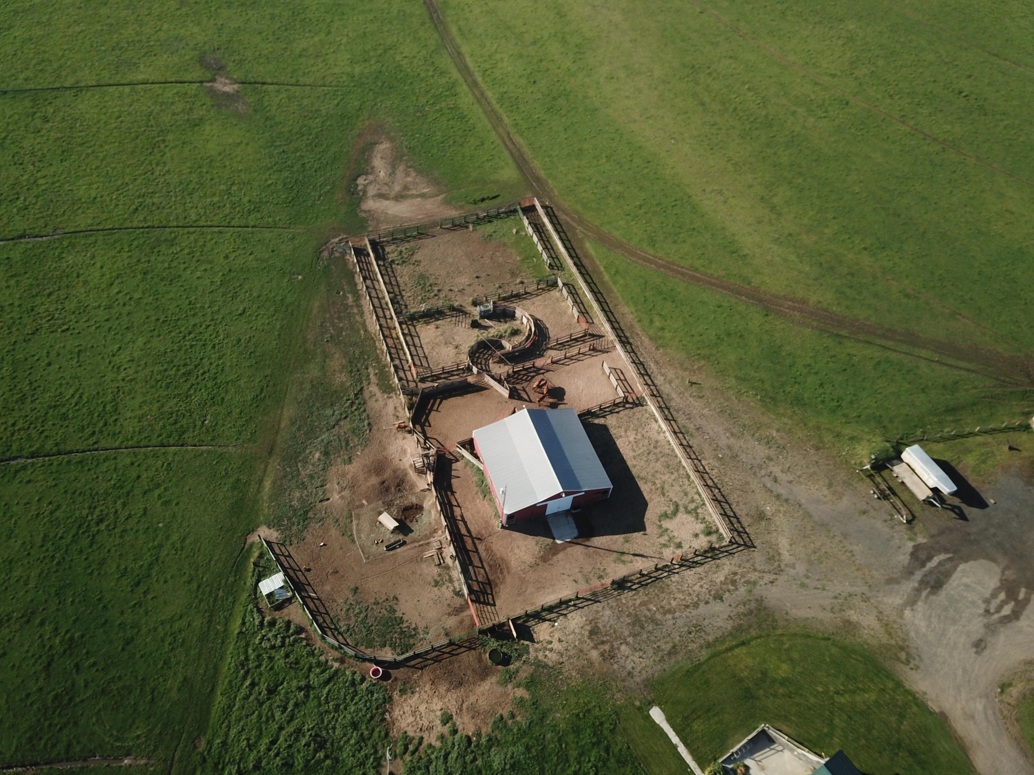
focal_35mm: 26
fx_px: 777
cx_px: 517
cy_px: 388
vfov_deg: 53.1
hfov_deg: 67.3
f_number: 2.2
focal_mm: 4.7
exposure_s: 1/374
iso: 100
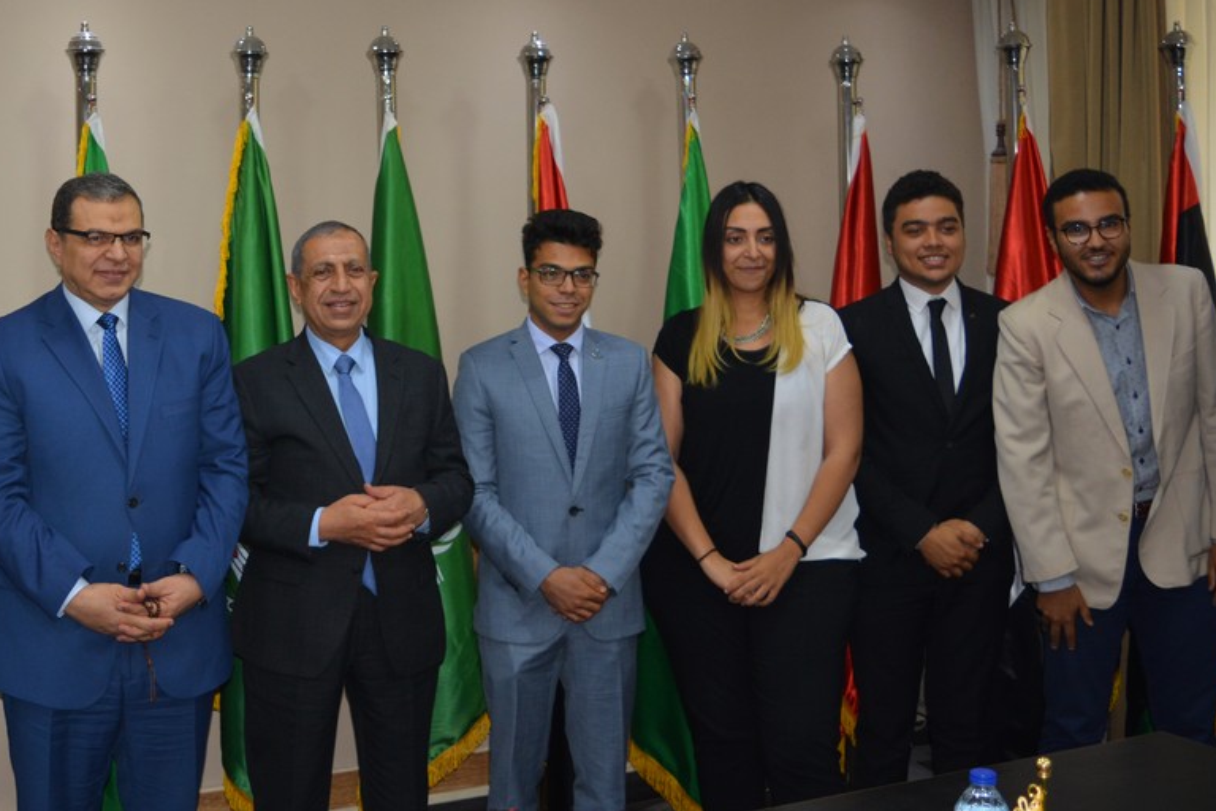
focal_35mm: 50
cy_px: 321
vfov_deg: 26.9
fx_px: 1689
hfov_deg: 38.3
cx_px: 271
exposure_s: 1/100
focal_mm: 20
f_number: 3.8
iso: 400
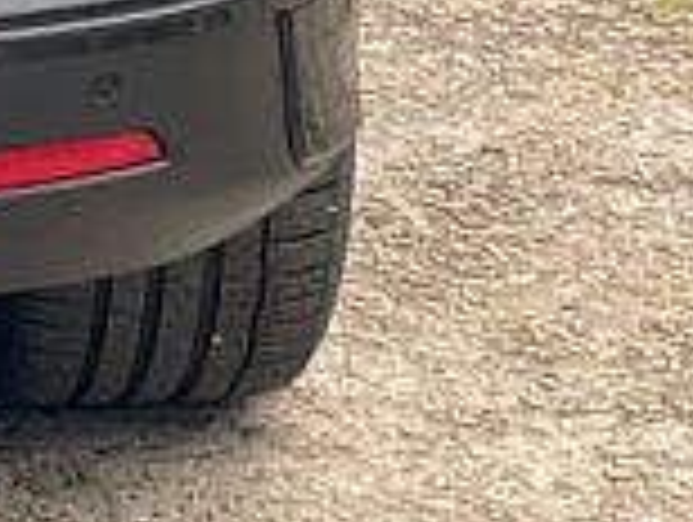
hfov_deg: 6.9
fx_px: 5414
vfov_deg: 5.4
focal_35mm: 270
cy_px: -698
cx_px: -999
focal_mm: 6
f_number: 2
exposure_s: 1/122
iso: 50
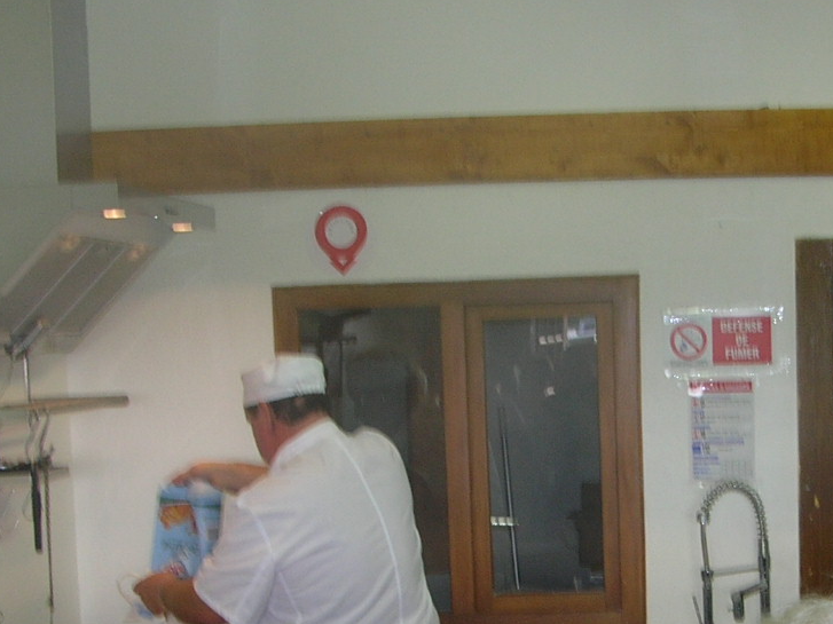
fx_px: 1853
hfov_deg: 24.8
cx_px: 701
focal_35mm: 77
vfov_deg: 18.6
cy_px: 645
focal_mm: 5.8
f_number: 2.8
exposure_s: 1/30
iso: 50
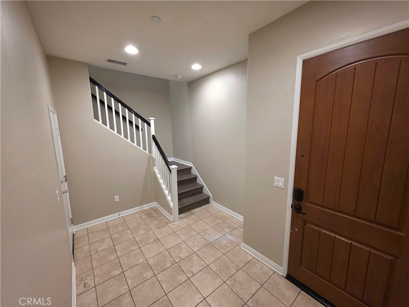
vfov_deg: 89.9
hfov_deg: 106.2
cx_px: 204
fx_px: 154
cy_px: 154
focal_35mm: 13
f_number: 1.9
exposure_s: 1/60.2
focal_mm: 2.2
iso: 400
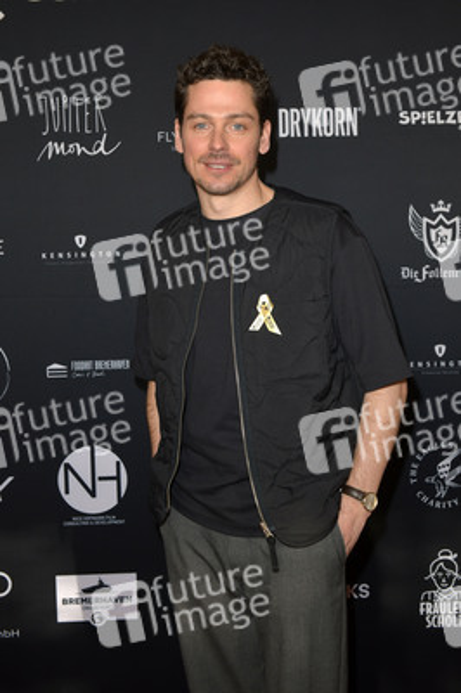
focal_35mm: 42
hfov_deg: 31.8
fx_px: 808
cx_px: 230
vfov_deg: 46.4
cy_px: 346
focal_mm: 42
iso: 500
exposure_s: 1/200
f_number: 5.6
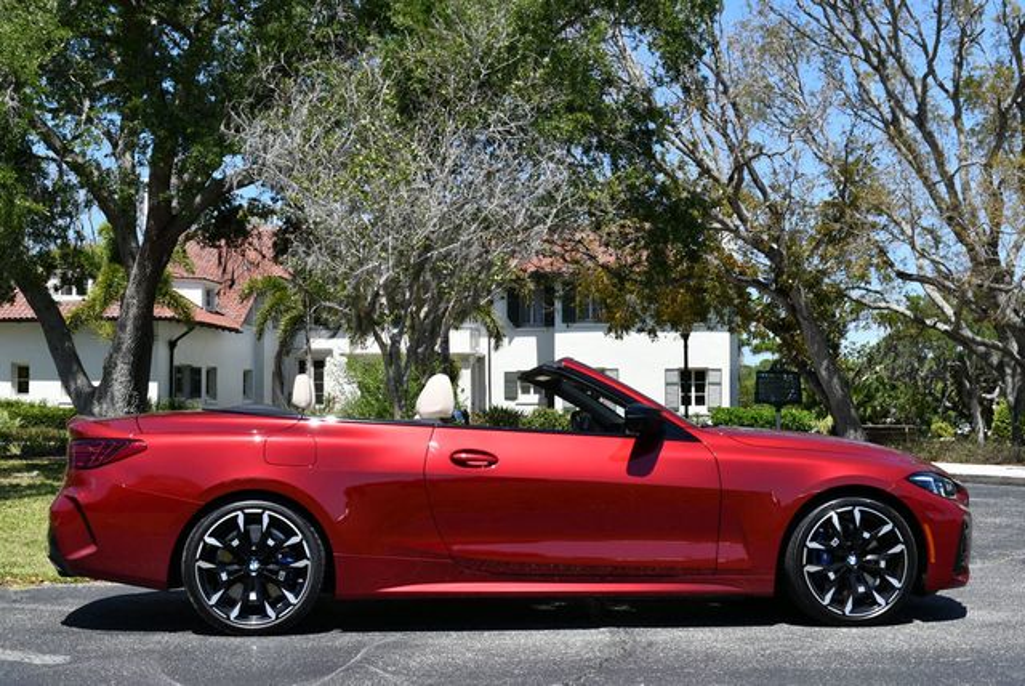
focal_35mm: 52
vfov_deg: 26.0
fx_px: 1482
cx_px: 512
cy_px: 343
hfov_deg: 38.2
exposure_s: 1/250
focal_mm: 26
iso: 110
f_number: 8
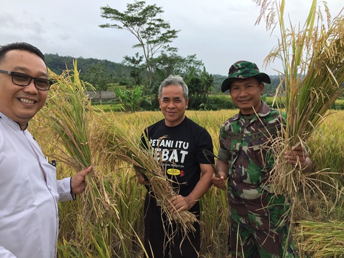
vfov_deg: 48.2
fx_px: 288
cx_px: 172
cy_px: 129
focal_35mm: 29
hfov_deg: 61.6
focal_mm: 4.15
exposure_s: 1/599
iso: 32
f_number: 2.2
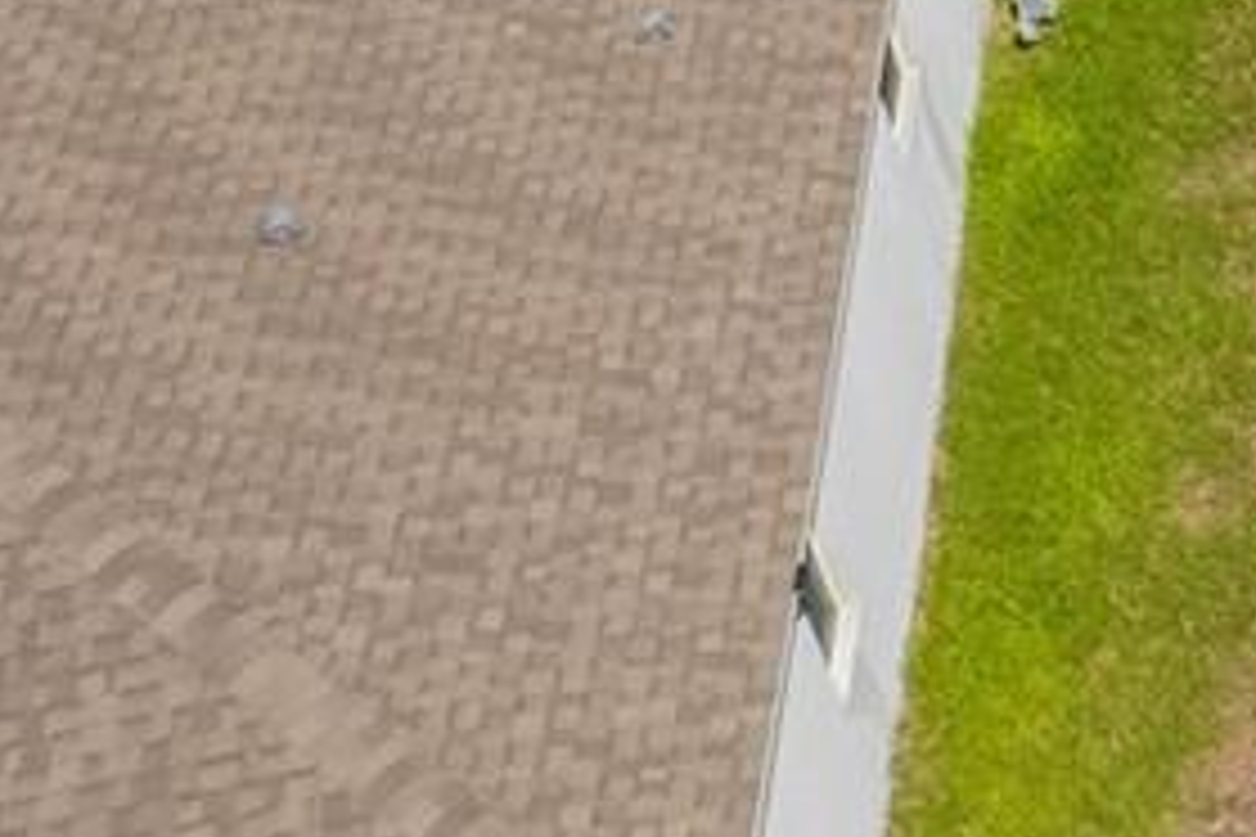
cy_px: -907
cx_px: 3052
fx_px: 4396
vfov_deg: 10.0
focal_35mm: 126
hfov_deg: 12.5
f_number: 2.8
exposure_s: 1/4000
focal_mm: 8.38
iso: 200
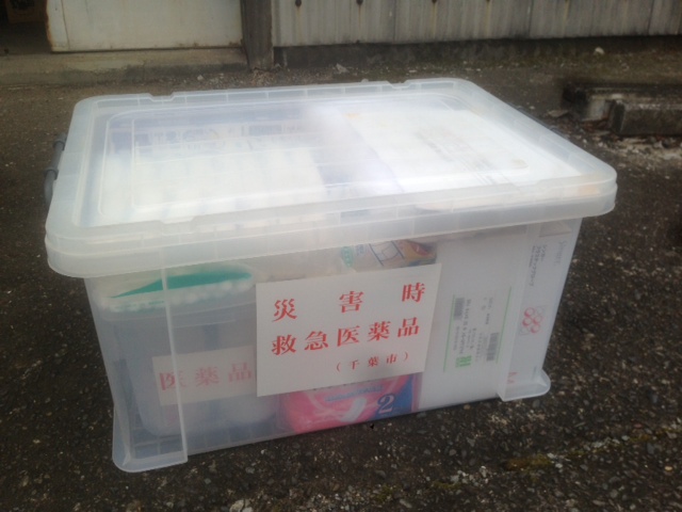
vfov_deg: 42.9
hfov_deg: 55.4
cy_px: 256
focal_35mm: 33
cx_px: 341
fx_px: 650
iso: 50
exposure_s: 1/285
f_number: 2.4
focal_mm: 4.13
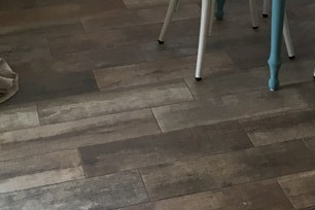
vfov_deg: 12.1
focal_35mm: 101
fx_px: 884
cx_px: 280
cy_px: -203
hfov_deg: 19.8
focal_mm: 4.15
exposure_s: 1/30
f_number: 2.2
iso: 25
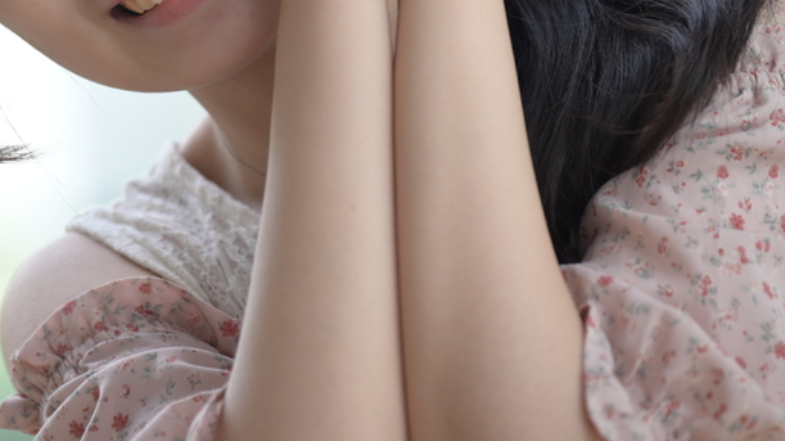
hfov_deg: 7.2
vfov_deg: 4.1
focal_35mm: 298
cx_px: 254
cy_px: -63
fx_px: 6200
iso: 200
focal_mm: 135
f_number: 2.8
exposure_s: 1/160
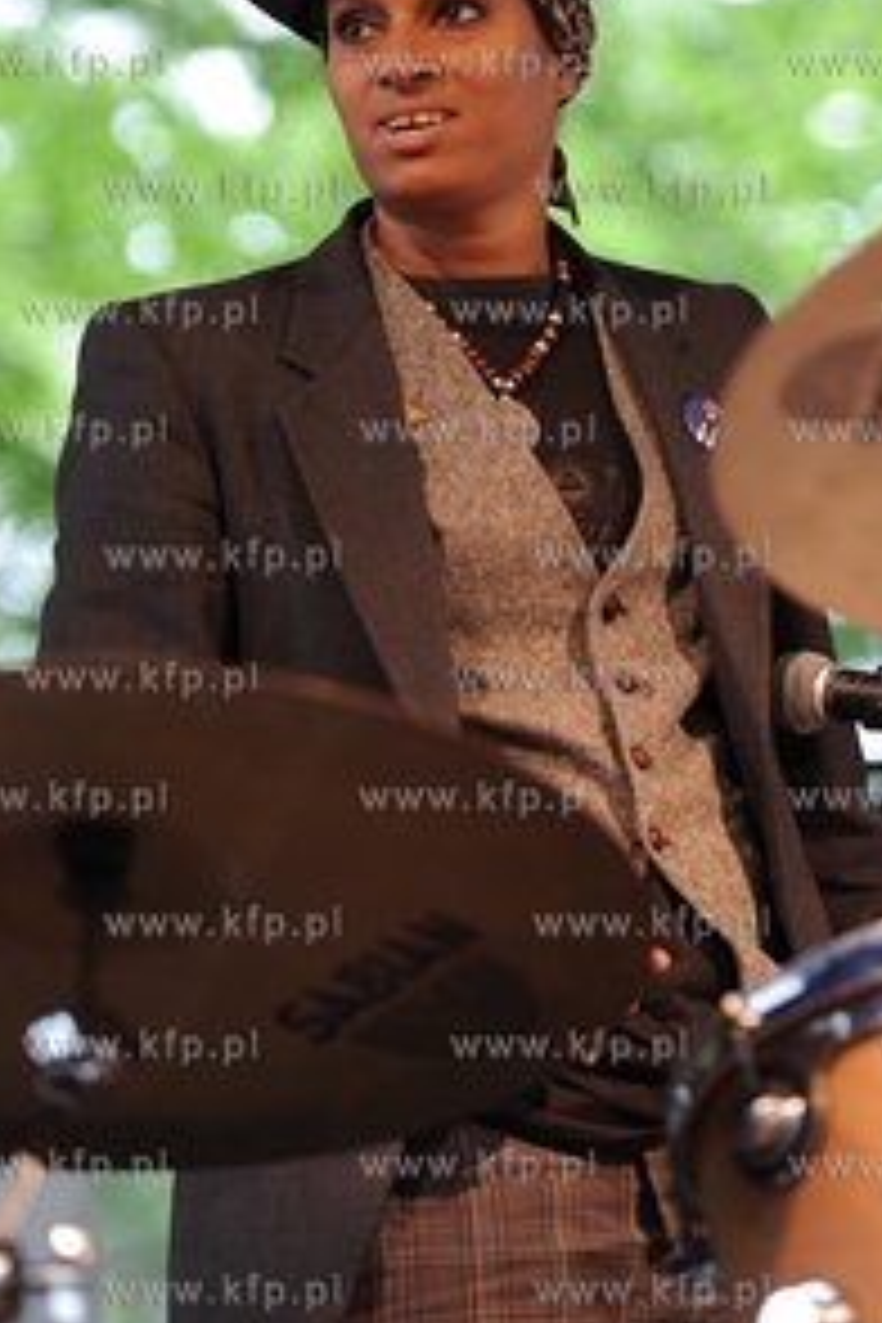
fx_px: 5990
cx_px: 508
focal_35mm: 163
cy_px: 549
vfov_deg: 12.6
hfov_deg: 8.4
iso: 1000
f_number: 2.8
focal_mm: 120
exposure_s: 1/100
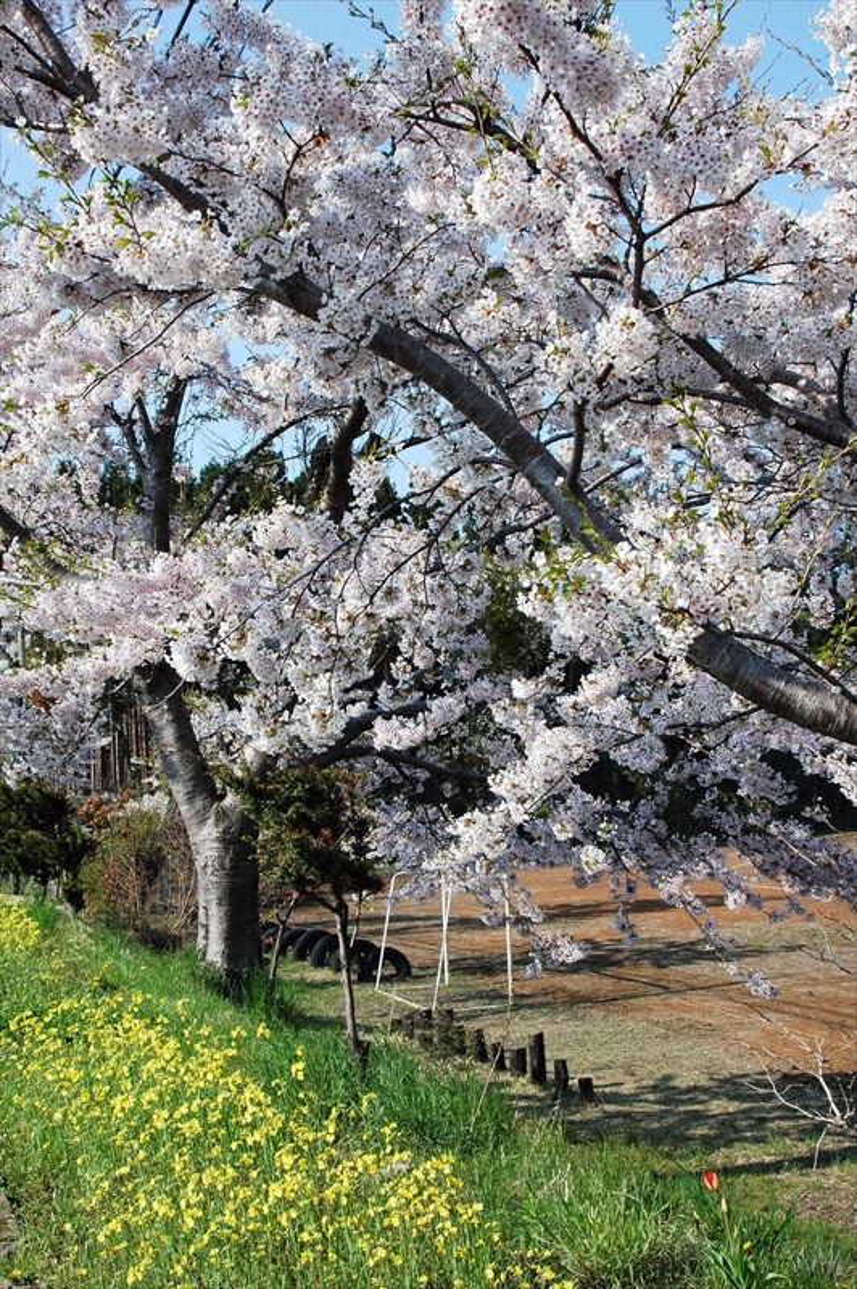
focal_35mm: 42
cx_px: 428
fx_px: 1502
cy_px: 644
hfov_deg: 31.8
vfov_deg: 46.4
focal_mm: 28
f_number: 9.5
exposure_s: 1/350
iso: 400
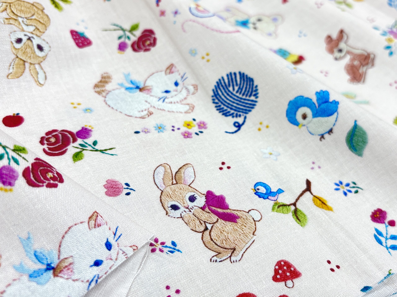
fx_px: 298
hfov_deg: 67.3
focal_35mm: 26
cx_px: 198
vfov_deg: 53.1
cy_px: 148
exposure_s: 1/120
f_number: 1.6
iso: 64
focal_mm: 5.96
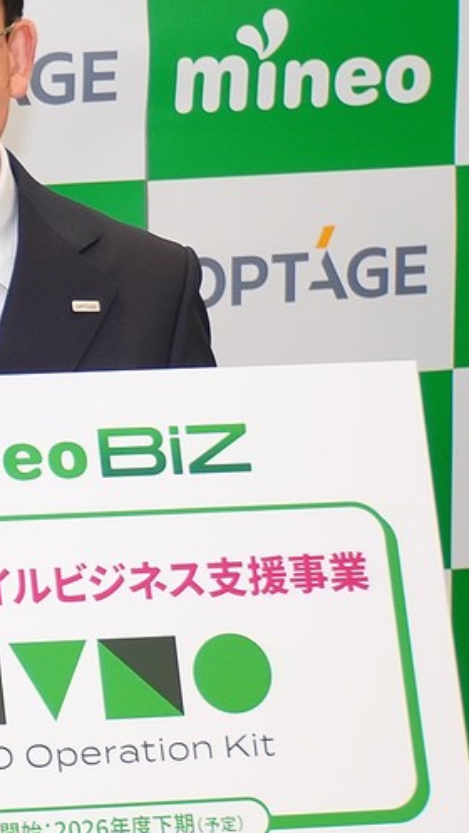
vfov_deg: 15.3
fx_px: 3097
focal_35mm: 140
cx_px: -531
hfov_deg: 8.2
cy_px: 416
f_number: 4.5
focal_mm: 37
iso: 320
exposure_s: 1/100
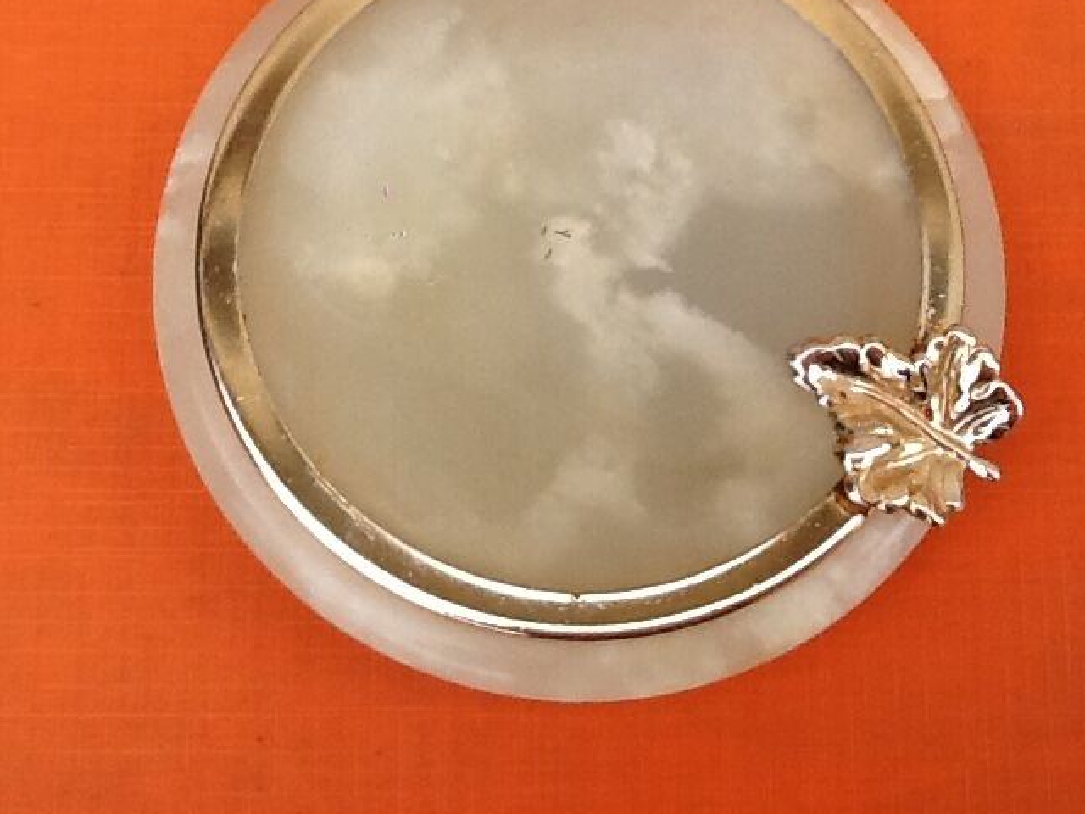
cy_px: 244
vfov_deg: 22.1
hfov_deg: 29.4
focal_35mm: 66
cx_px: 566
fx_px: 2069
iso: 40
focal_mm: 2.03
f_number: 2.4
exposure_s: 1/637
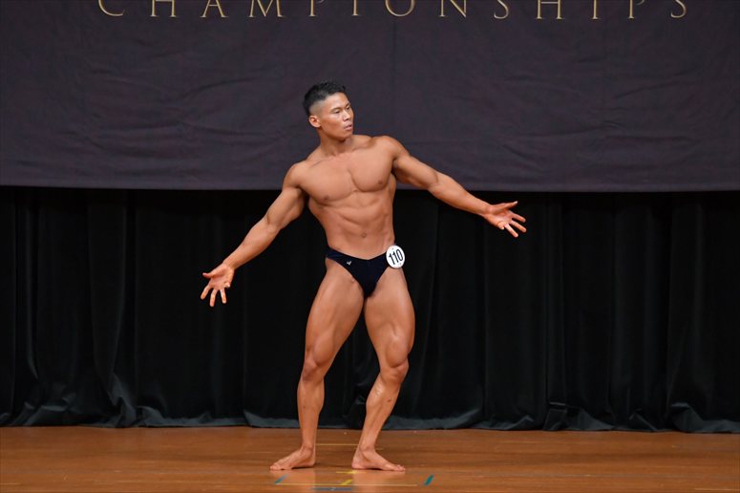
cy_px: 246
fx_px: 5856
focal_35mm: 285
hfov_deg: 7.2
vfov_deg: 4.8
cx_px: 370
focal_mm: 190
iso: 4000
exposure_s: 1/400
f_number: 5.6
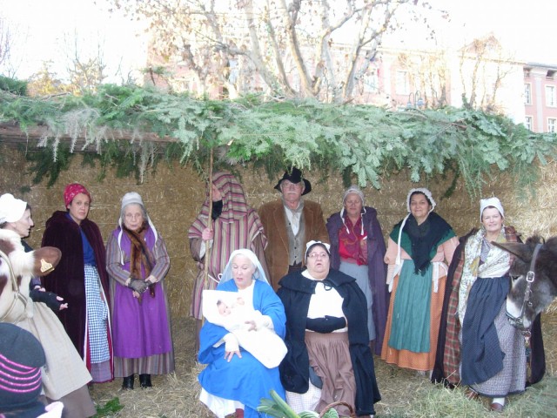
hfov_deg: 49.0
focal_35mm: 38
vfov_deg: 37.7
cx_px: 278
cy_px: 209
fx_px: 611
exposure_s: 1/73.9
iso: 183
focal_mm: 7.8
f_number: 2.8
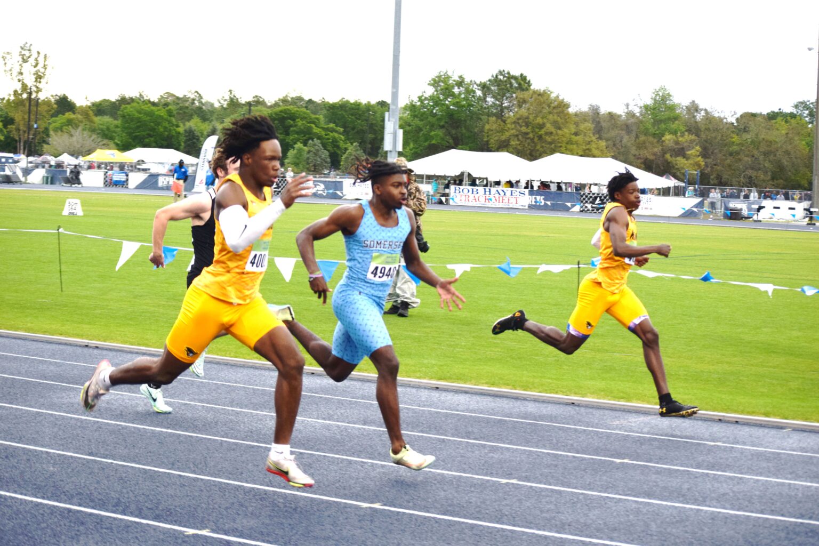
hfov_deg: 24.6
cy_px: 273
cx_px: 410
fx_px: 1877
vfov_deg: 16.6
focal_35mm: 82
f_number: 4
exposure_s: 1/1000
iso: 560
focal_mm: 55
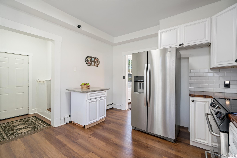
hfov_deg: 96.7
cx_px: 118
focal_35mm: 16
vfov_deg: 73.7
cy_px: 79
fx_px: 105
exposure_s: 1/10
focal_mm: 16
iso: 500
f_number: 5.6
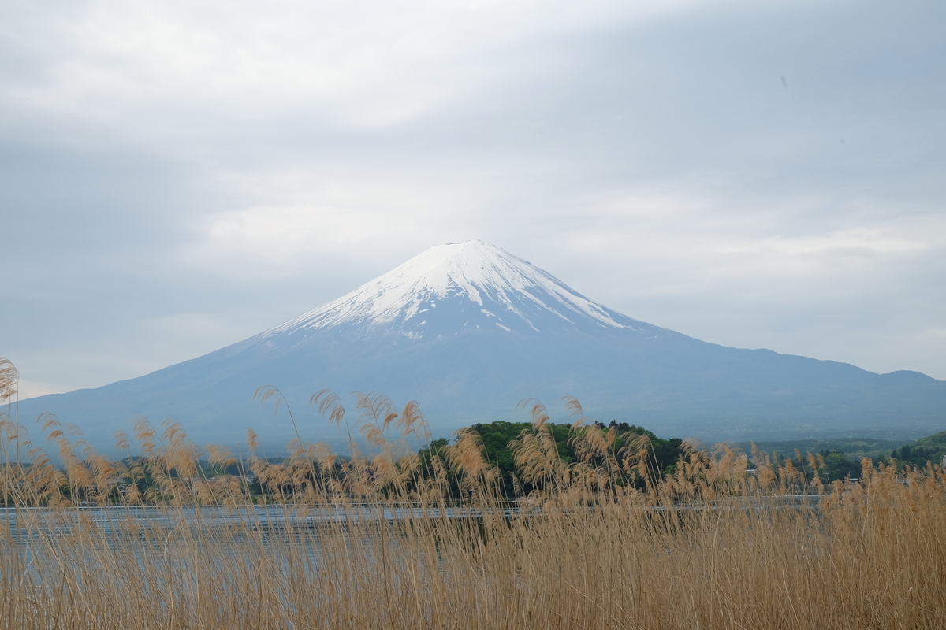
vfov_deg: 23.0
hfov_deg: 33.9
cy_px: 315
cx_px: 473
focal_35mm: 59
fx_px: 1550
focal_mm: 39
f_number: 9
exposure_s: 1/420
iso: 400
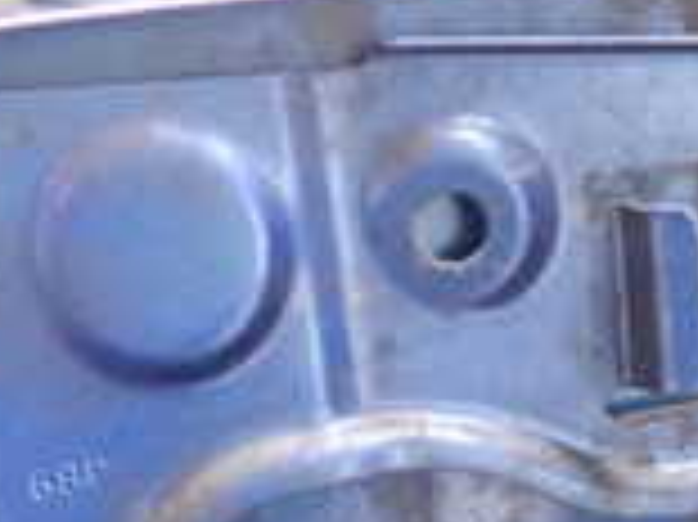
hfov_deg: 16.6
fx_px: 2337
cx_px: 703
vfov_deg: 12.3
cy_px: 729
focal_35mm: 116
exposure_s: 1/30
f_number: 2.3
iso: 800
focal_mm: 5.4
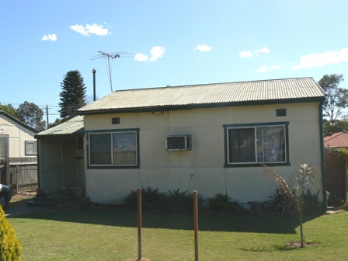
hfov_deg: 51.4
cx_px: 174
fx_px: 362
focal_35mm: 36
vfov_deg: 39.7
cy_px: 130
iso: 80
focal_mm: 6
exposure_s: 1/400
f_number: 6.3
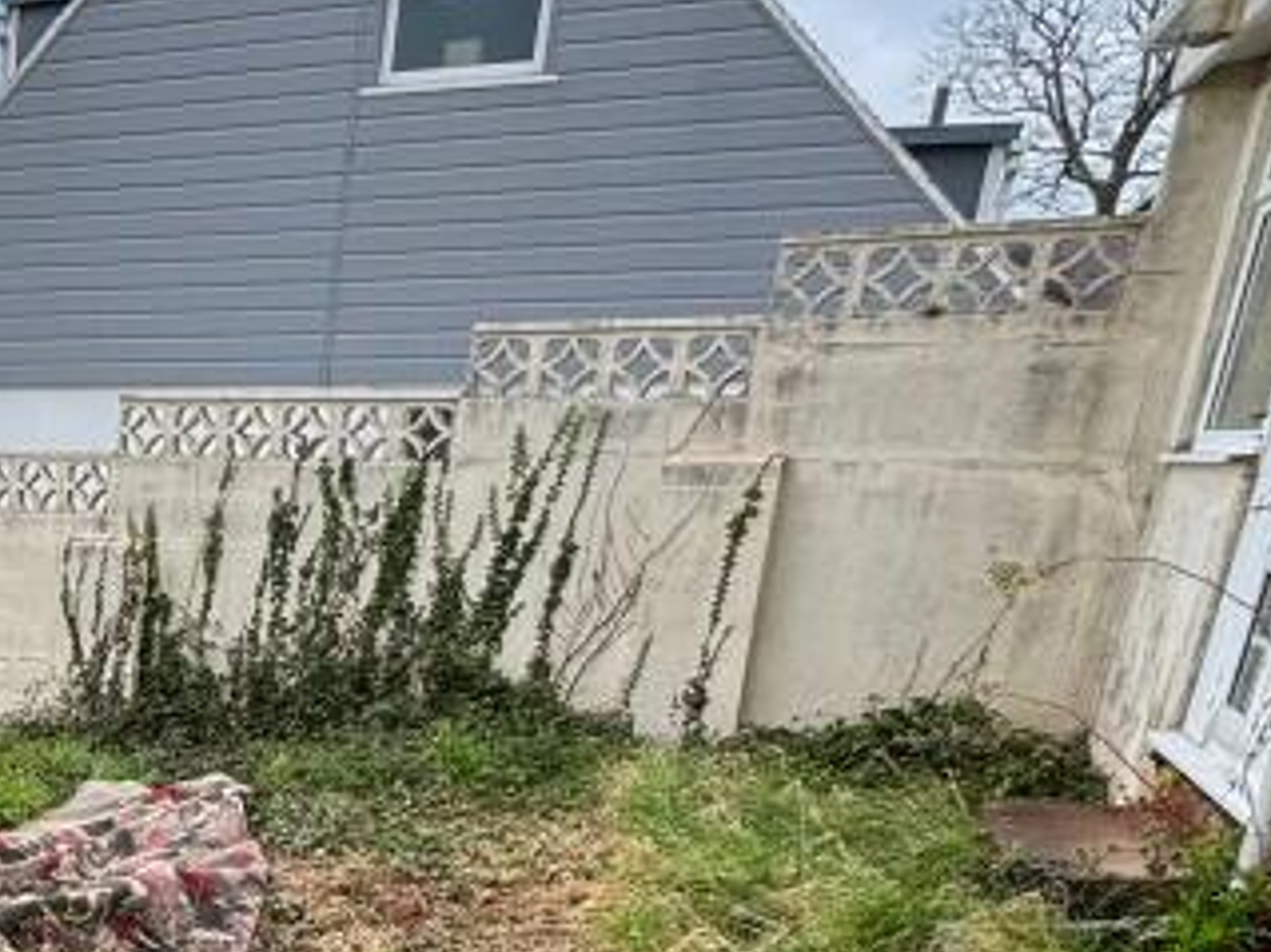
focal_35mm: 45
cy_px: 1040
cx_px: -199
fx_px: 1652
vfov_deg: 29.2
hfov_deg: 34.8
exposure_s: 1/259
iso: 40
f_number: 2.2
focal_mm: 2.22
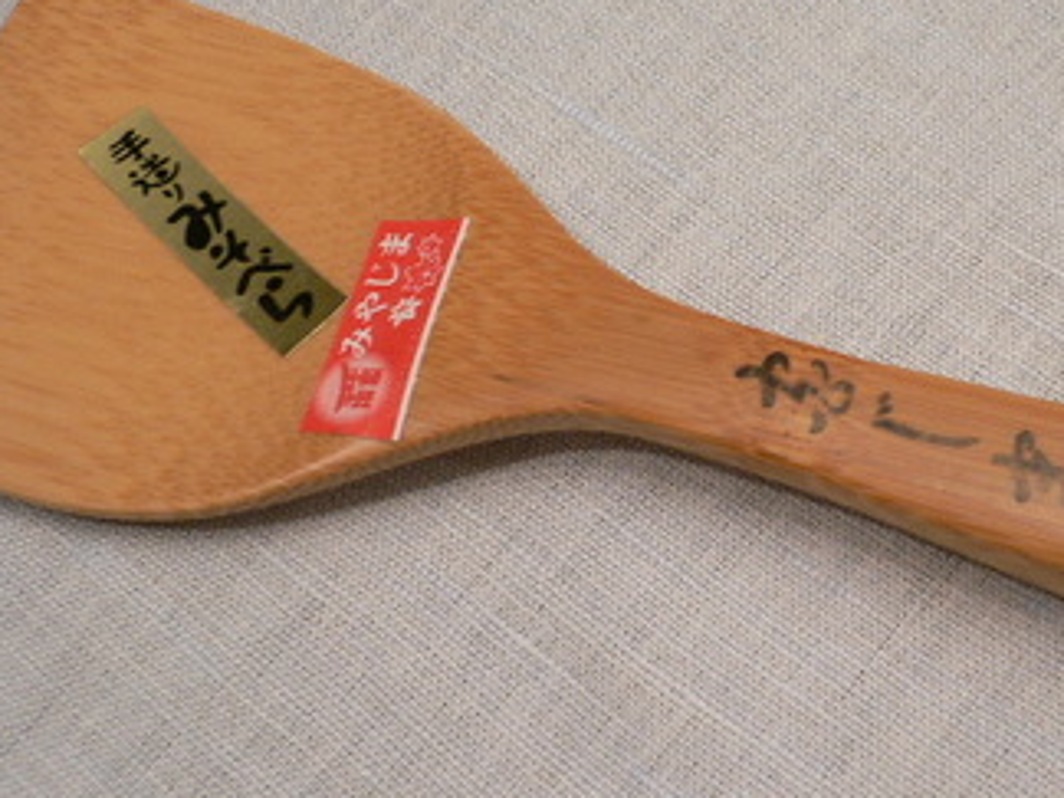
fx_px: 1660
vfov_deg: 27.0
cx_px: 637
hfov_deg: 35.4
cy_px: 346
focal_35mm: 54
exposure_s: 1/15
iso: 100
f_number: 2.8
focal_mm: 5.8
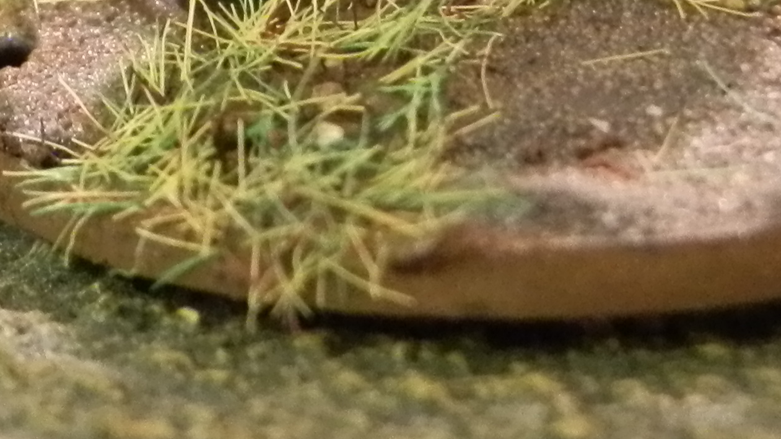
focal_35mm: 226
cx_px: -161
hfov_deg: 9.4
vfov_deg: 5.2
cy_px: -521
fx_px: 4680
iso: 400
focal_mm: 10.99
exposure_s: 1/8
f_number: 3.7
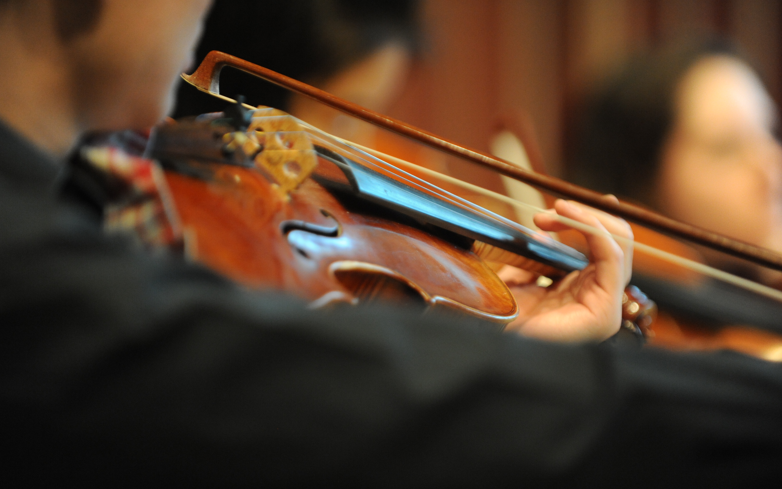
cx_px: 391
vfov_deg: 6.4
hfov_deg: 10.3
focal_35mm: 204
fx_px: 4348
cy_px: 240
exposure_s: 1/320
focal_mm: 200
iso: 3200
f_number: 2.8
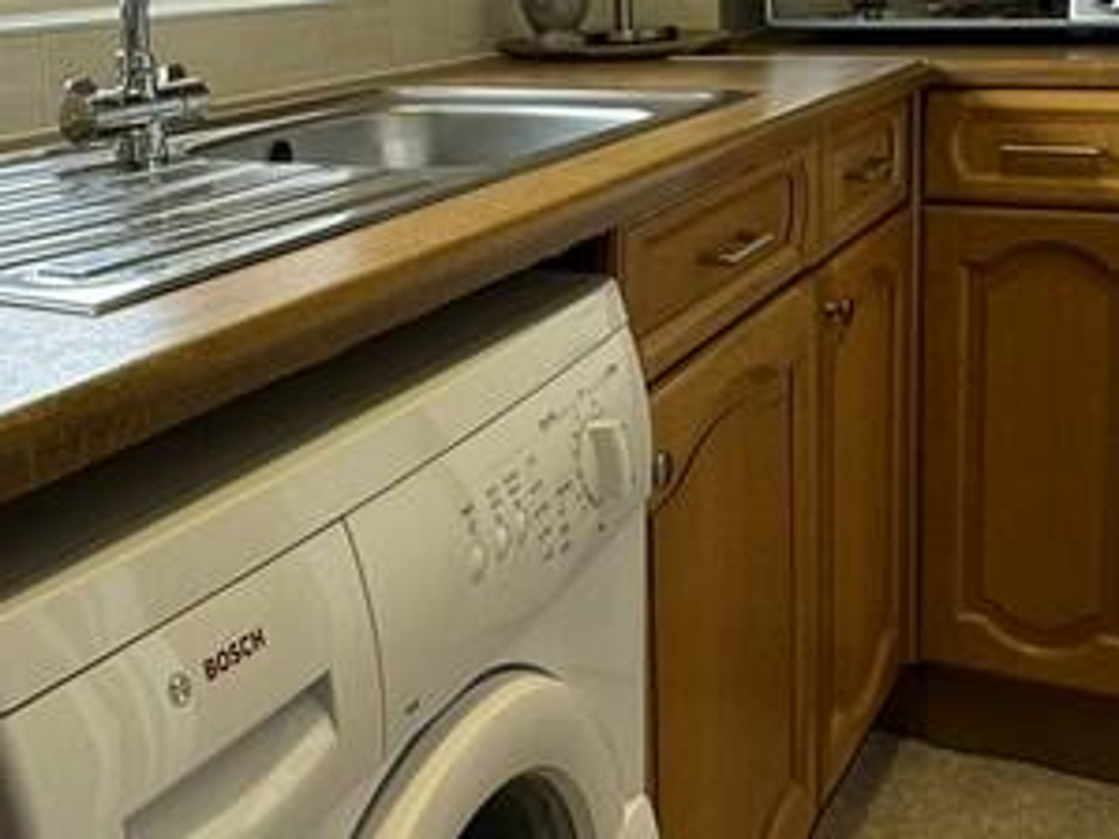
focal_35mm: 48
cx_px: 449
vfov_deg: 29.6
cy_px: 180
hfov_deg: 39.5
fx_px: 1551
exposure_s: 1/100
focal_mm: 2.22
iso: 125
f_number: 2.2
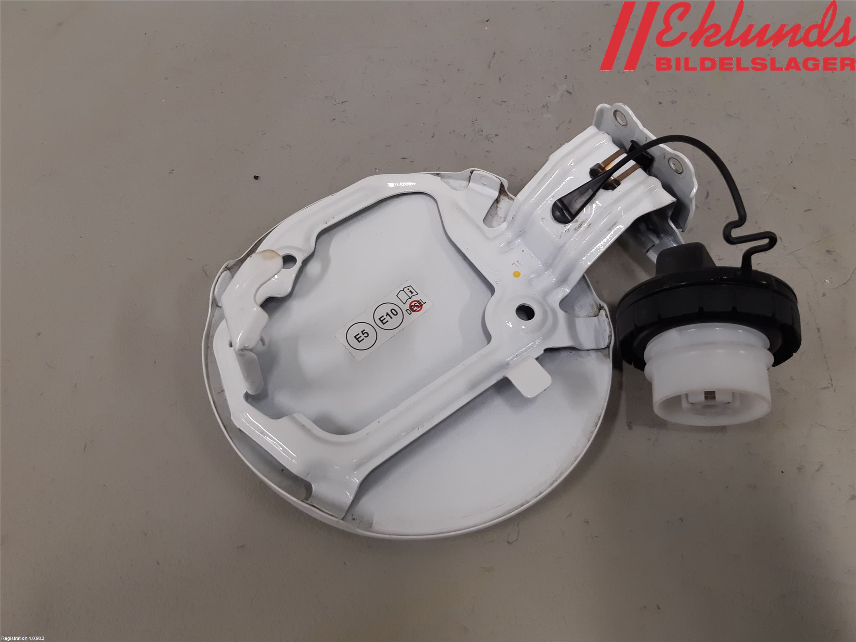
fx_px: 643
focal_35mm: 26
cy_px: 321
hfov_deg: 67.3
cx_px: 428
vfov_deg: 53.1
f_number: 1.7
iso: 80
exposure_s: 1/50
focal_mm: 3.93
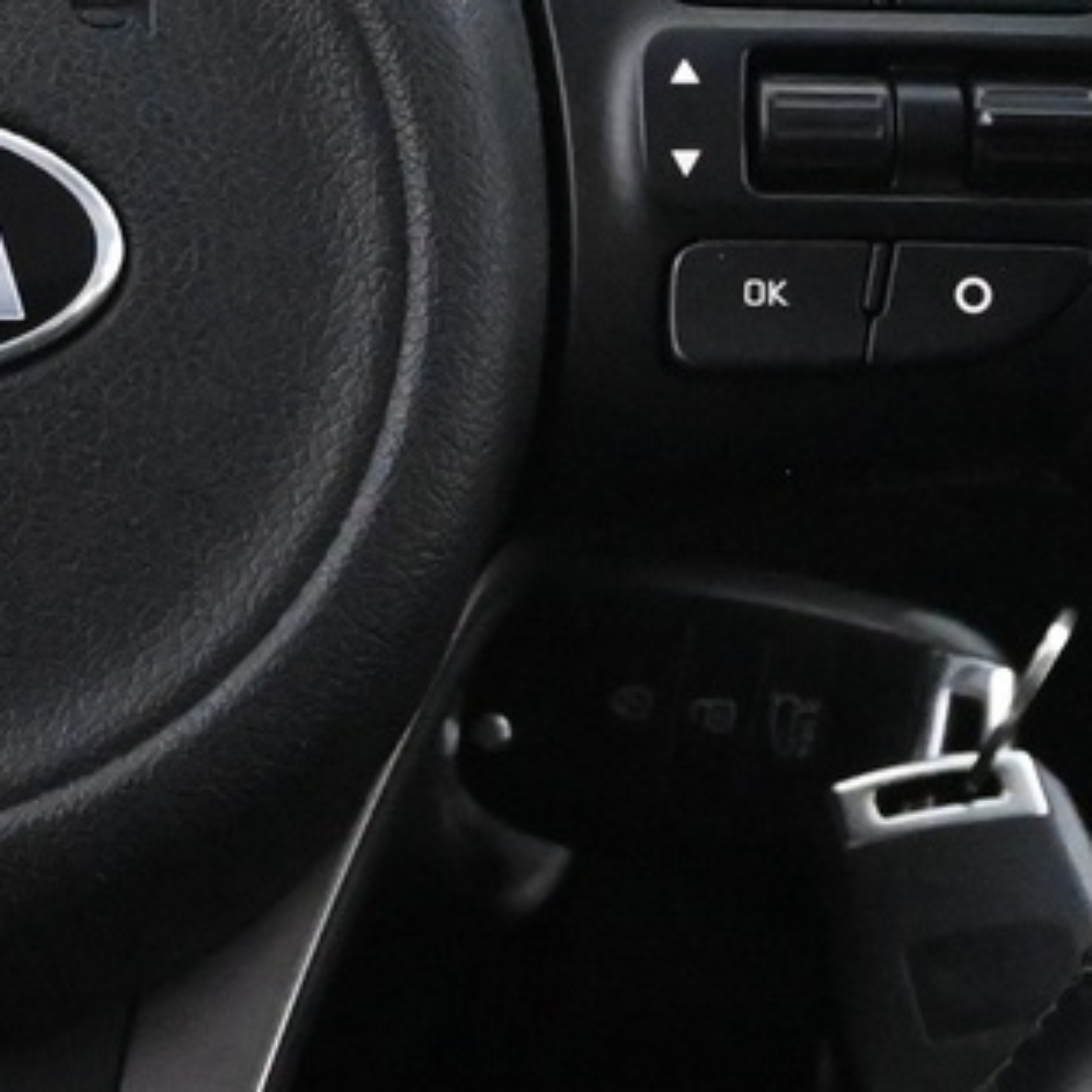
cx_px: -202
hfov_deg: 11.3
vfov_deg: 11.5
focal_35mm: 151
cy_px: 167
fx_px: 5396
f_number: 4.2
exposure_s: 1/40
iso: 8000
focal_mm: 23
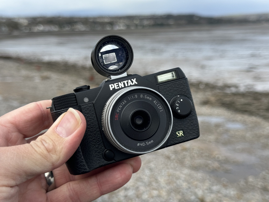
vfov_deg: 30.3
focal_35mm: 48
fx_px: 373
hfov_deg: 39.7
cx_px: 134
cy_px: 101
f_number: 1.78
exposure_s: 1/2415
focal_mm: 6.86
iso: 64
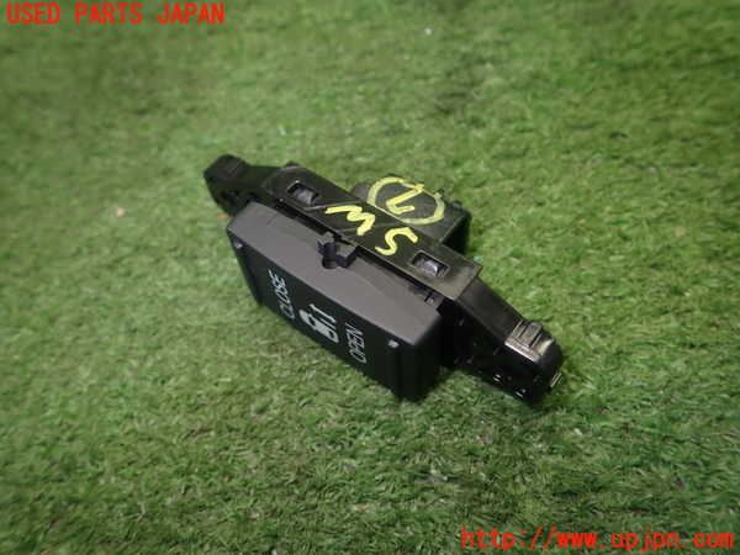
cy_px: 278
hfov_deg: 60.0
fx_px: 641
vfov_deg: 46.8
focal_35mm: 30
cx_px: 370
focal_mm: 5.4
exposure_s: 1/60
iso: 200
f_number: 2.3
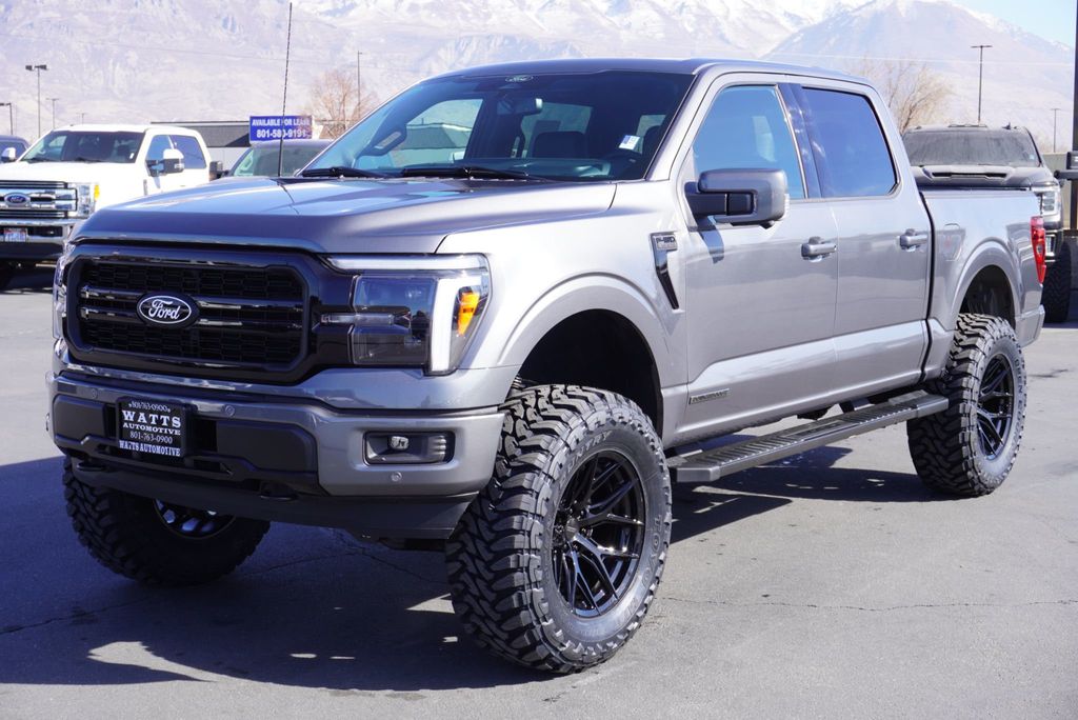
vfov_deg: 26.5
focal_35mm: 51
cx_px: 539
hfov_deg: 38.9
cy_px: 360
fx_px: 1528
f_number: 8
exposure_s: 1/100
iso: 100
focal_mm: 34
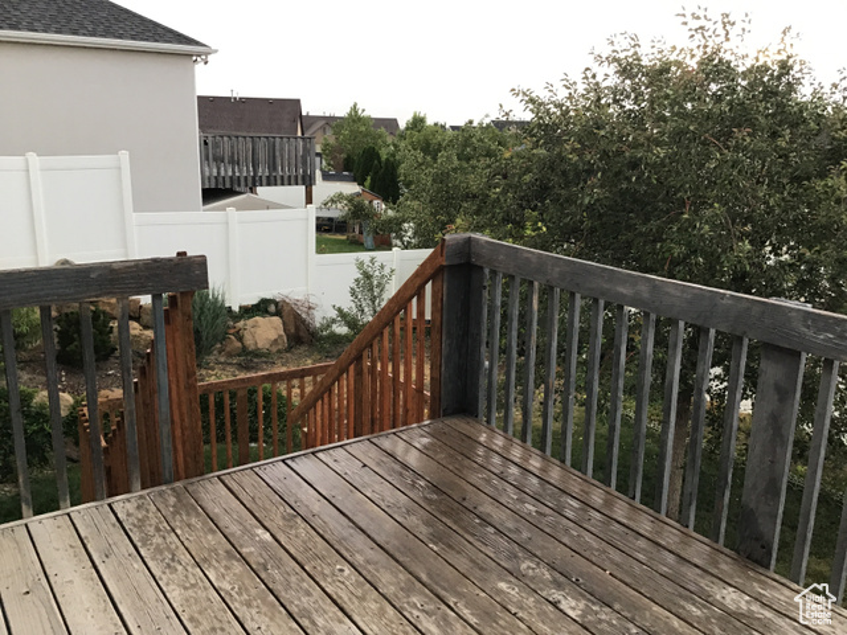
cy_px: 318
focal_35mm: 31
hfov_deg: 58.4
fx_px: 759
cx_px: 424
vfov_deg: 45.4
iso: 50
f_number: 2.4
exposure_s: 1/30
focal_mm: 3.3
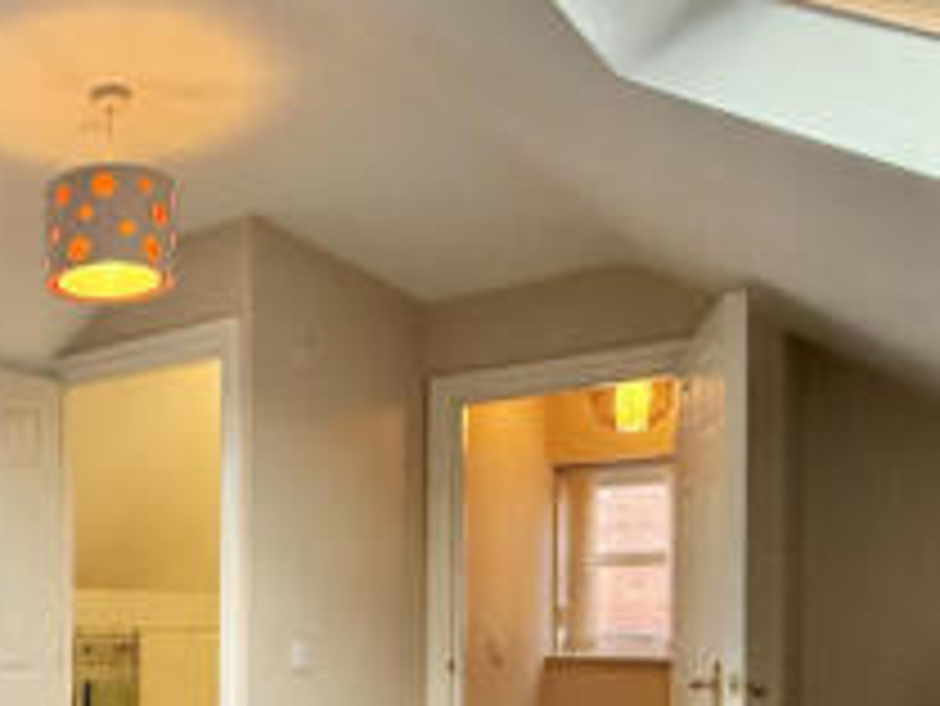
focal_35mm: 39
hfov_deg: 42.1
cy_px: 623
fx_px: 1060
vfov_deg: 34.9
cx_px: 20
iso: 400
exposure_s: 1/100
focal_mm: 2.22
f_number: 2.2
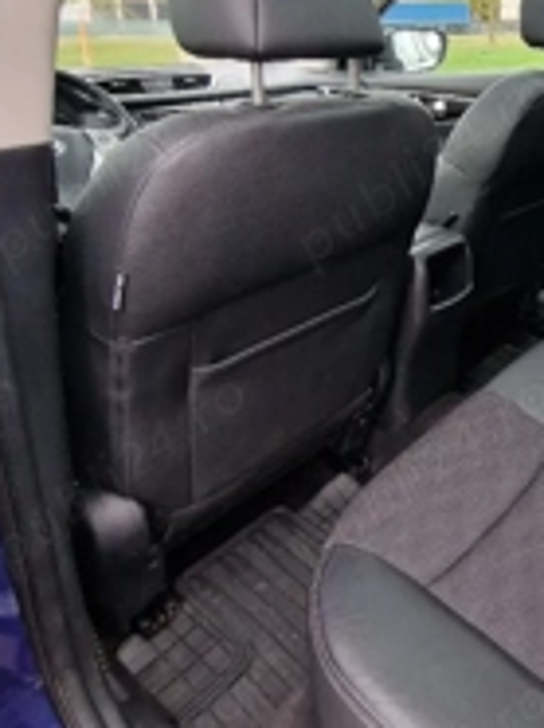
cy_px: 215
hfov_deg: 44.6
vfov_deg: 61.2
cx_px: 501
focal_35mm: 28
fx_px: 588
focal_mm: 2.2
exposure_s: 1/33
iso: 320
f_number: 2.2
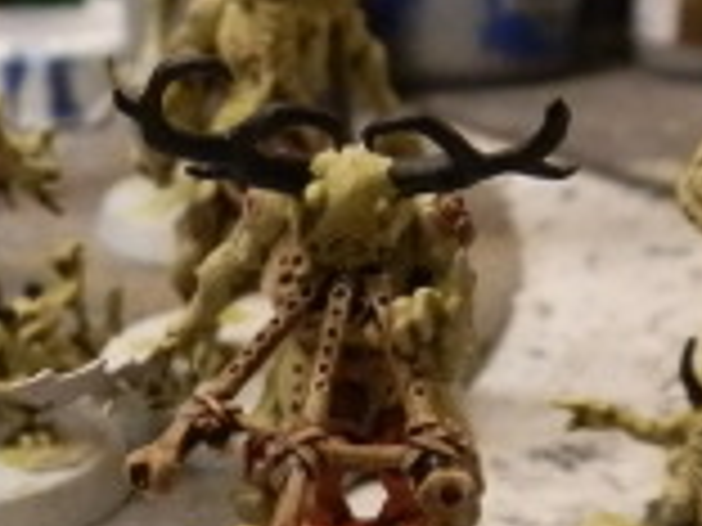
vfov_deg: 15.0
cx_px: 22
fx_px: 1947
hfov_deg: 19.9
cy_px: 589
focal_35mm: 96
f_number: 3.1
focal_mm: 5
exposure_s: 1/200
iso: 400
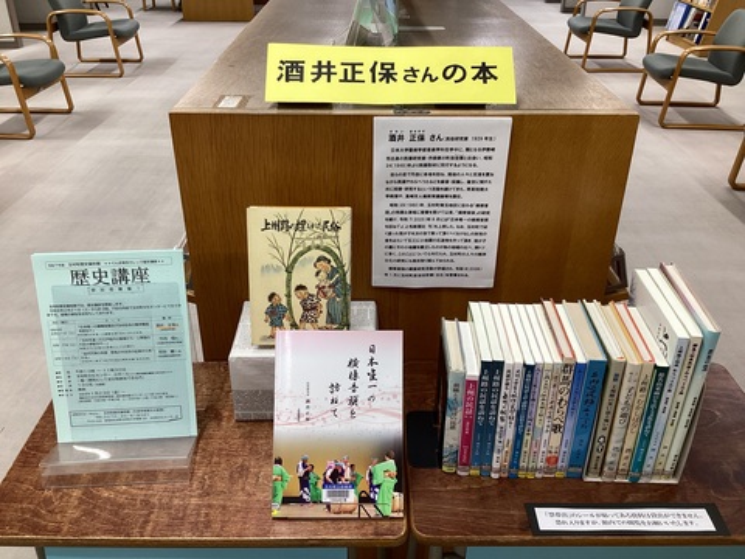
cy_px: 280
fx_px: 667
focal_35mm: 31
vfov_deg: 45.4
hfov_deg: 58.4
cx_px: 372
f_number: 2.4
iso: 64
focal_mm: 3.3
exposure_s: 1/50
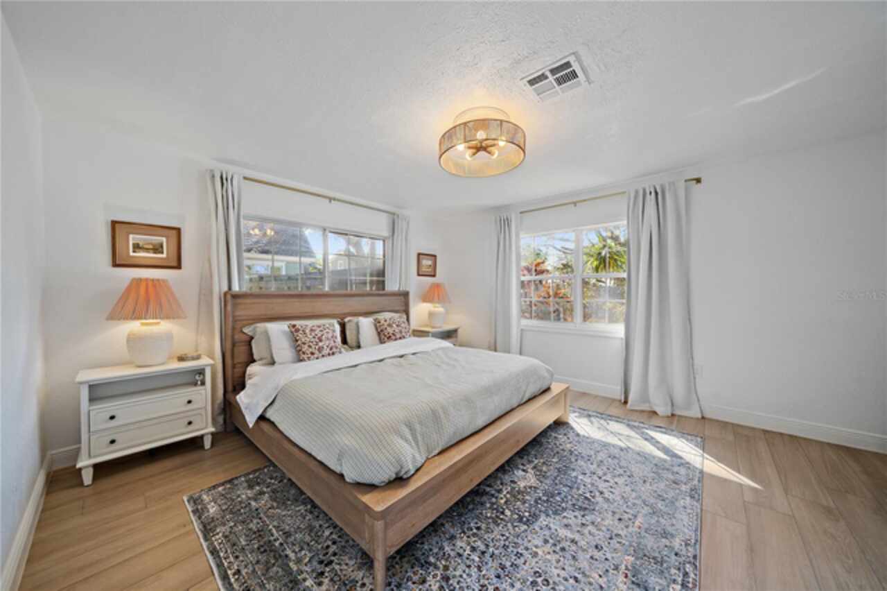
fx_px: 296
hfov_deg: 112.6
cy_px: 296
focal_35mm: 12
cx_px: 444
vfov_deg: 89.9
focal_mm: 12
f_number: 8
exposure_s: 1/6
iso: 200
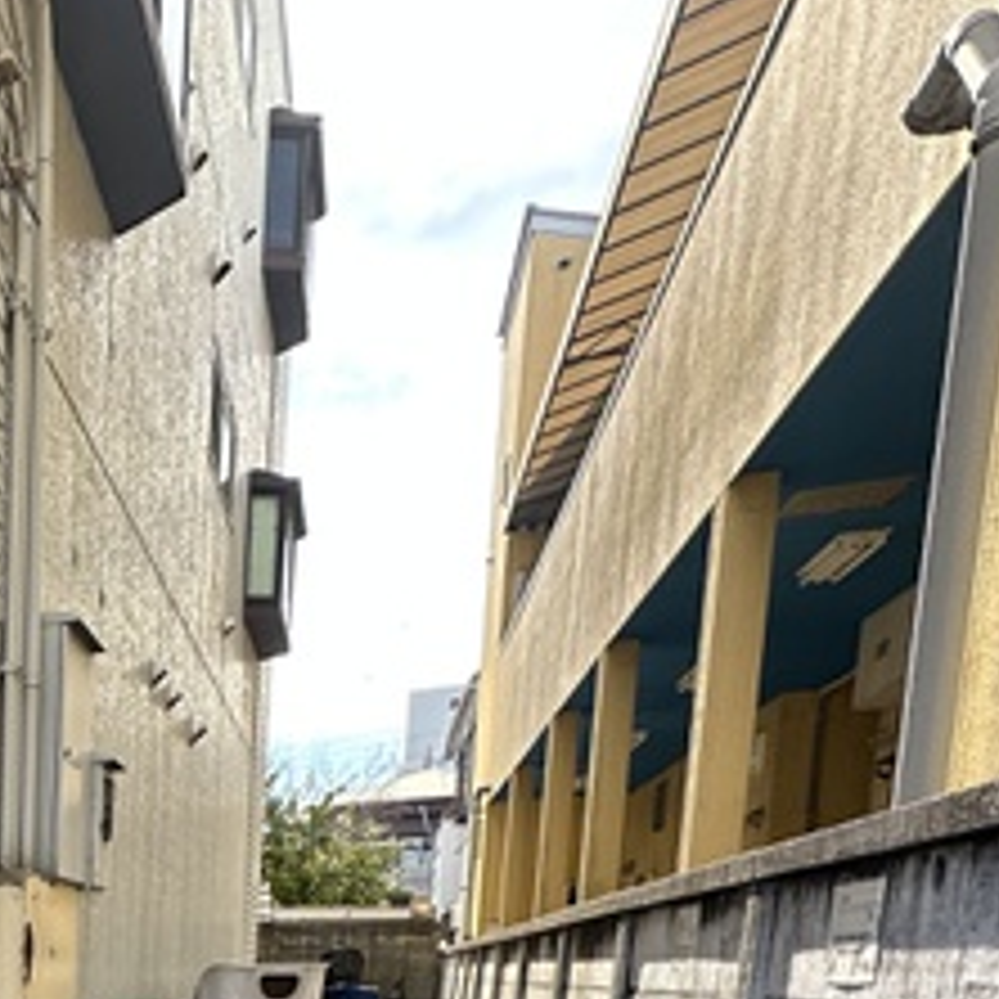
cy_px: 1159
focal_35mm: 39
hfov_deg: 32.9
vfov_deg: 35.2
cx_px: -270
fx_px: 1273
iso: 40
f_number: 2.2
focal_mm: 2.22
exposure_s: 1/298
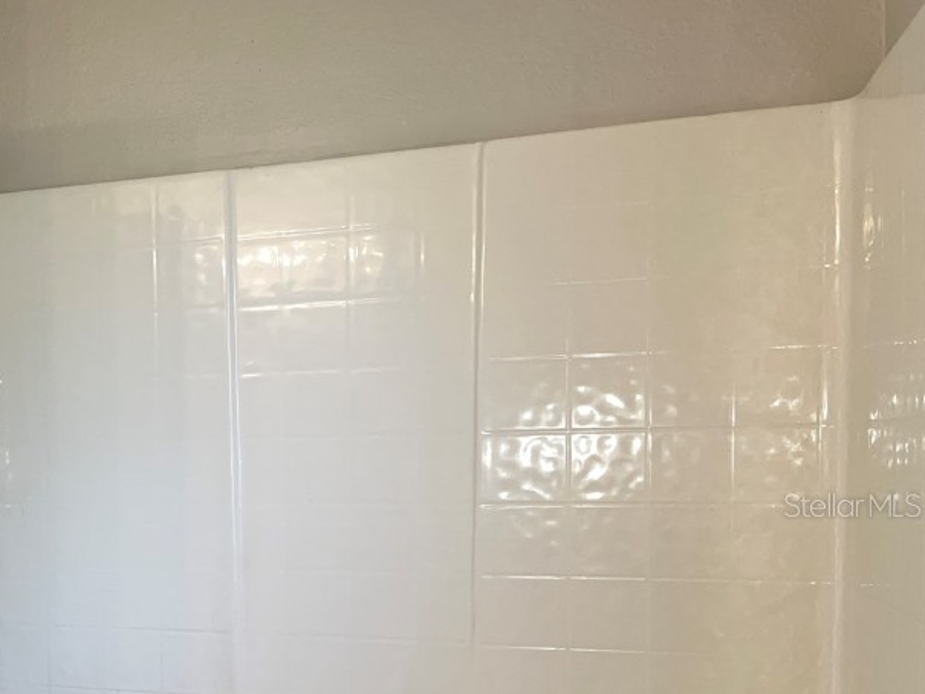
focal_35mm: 44
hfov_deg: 40.6
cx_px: 145
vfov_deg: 32.4
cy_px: 504
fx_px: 1176
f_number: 1.6
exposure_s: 1/120
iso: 125
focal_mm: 5.1
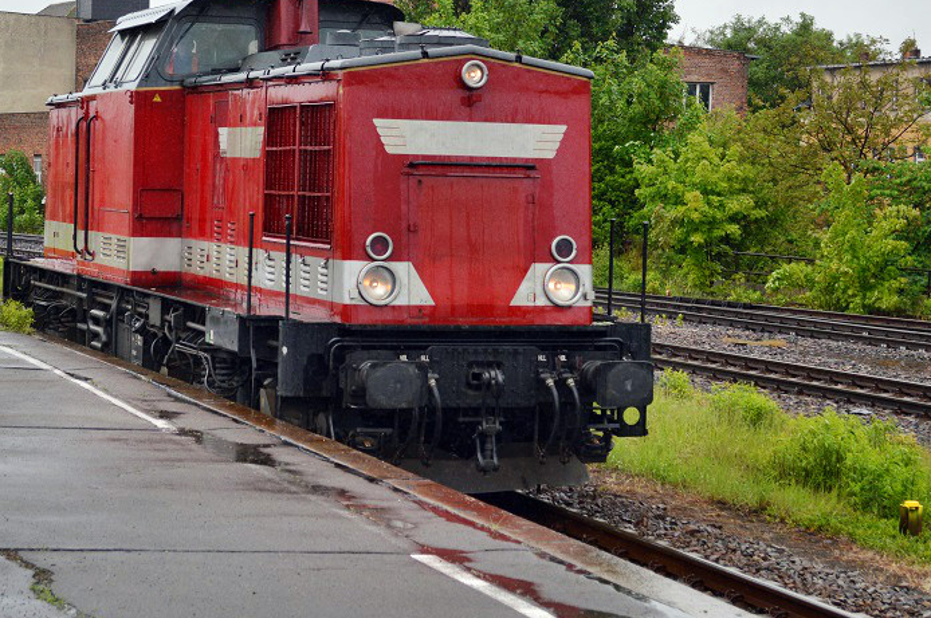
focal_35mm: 93
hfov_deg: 21.9
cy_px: 205
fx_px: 2402
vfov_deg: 14.6
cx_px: 428
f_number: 5.6
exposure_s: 1/1600
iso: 400
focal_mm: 42
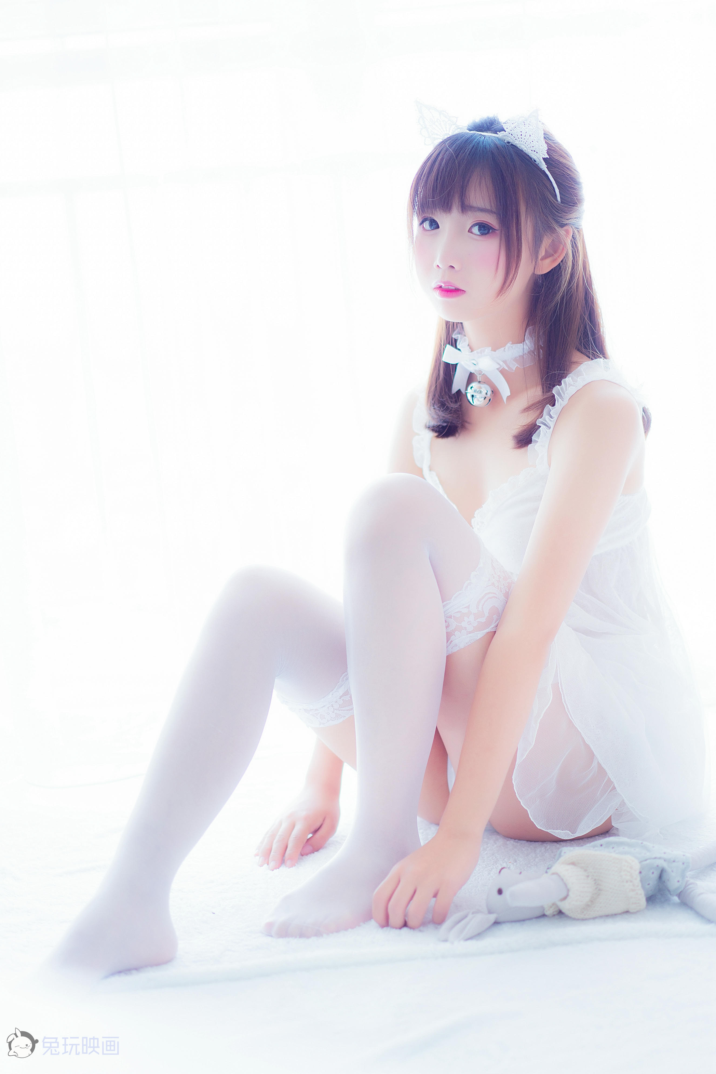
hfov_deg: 24.6
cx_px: 358
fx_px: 1640
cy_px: 537
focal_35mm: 55
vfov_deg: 36.2
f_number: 1.8
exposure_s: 1/100
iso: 200
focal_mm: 55
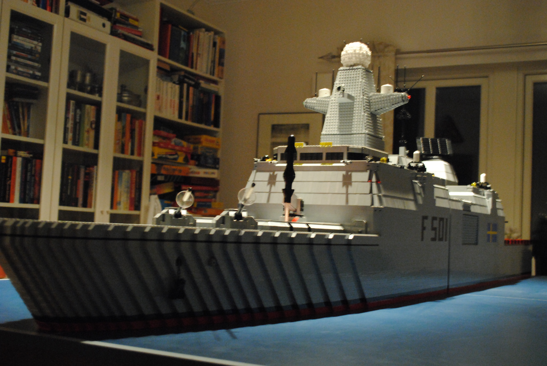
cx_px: 274
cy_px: 183
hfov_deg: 41.1
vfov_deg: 28.2
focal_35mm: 48
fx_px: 730
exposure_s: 1/13
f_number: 4.8
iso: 1600
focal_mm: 32
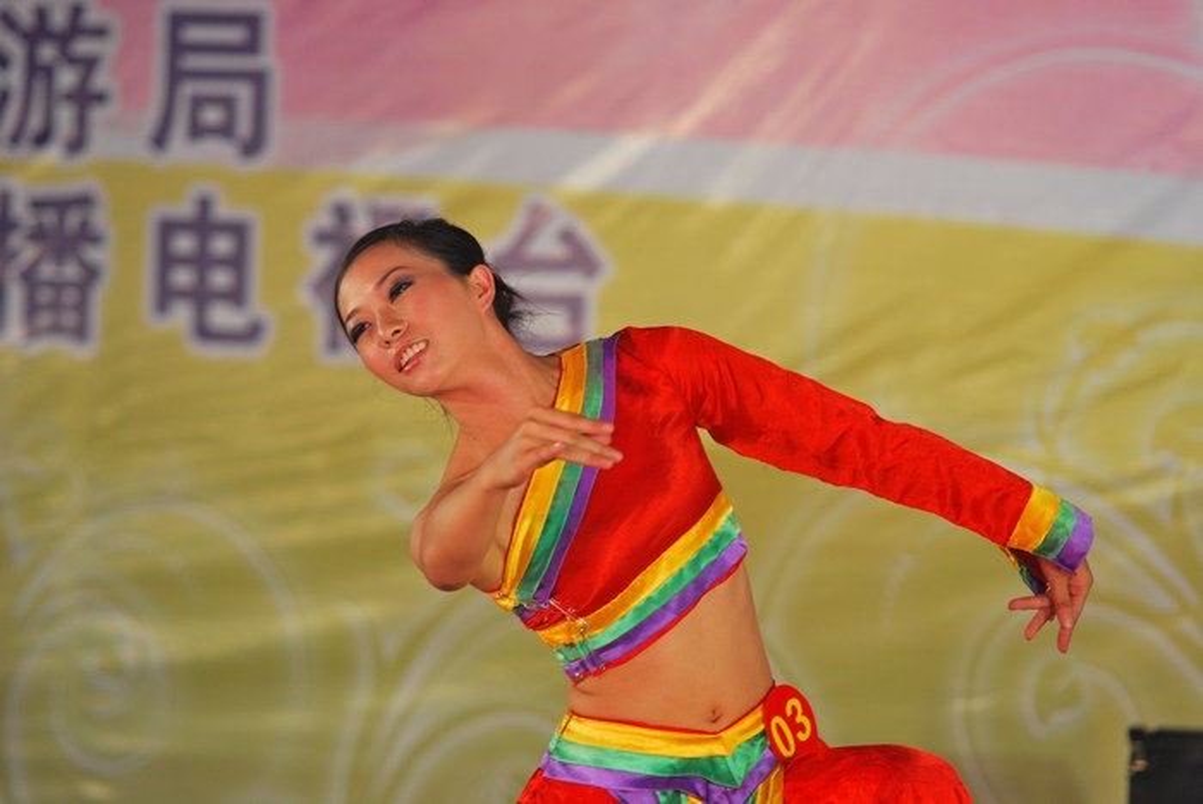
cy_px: 402
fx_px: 8026
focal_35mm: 240
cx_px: 602
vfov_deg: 5.7
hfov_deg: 8.6
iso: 400
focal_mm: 160
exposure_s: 1/320
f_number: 2.8
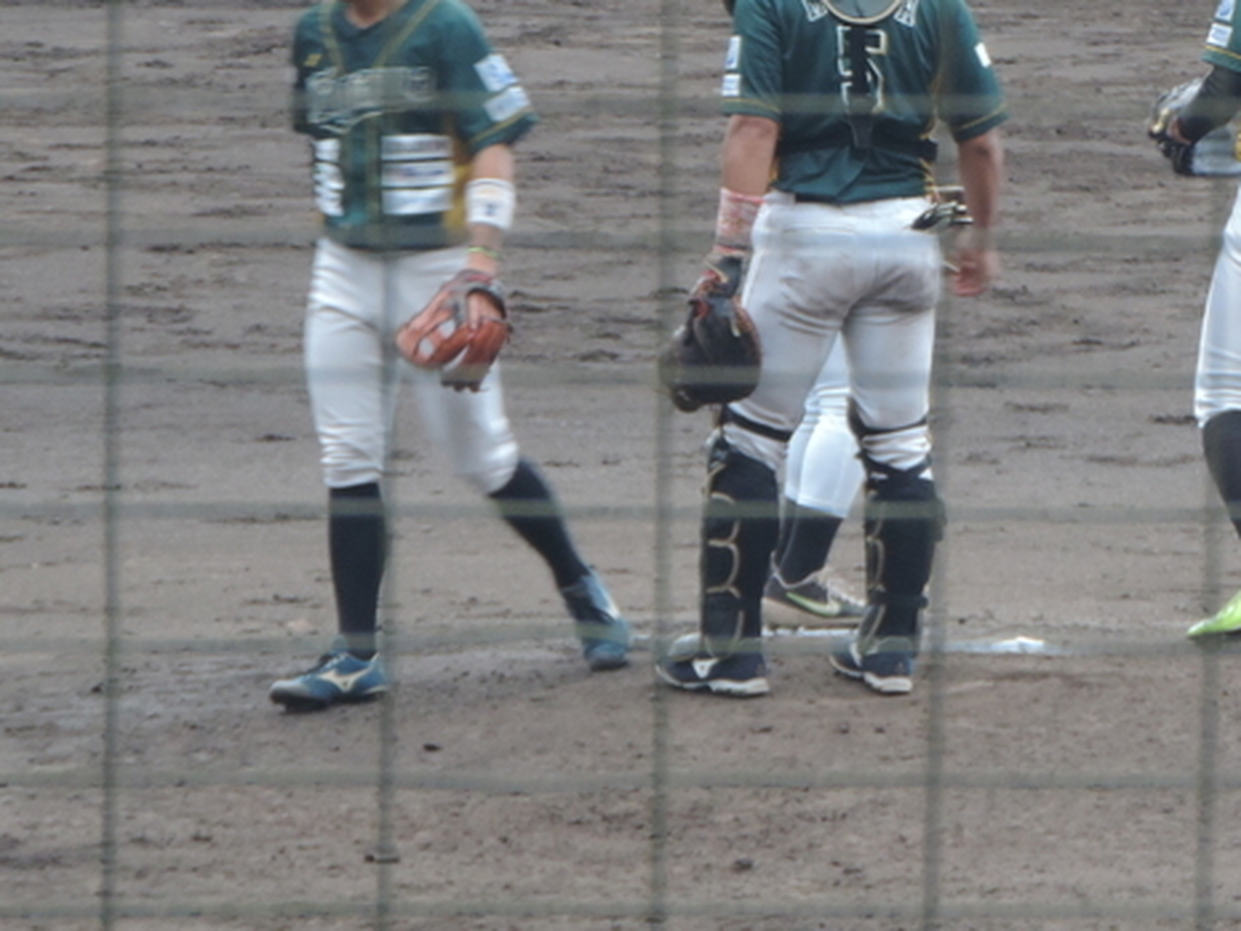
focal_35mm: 559
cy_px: 261
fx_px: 20046
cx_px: 1025
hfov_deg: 3.5
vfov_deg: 2.7
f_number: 4.8
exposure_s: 1/50
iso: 400
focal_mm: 57.9
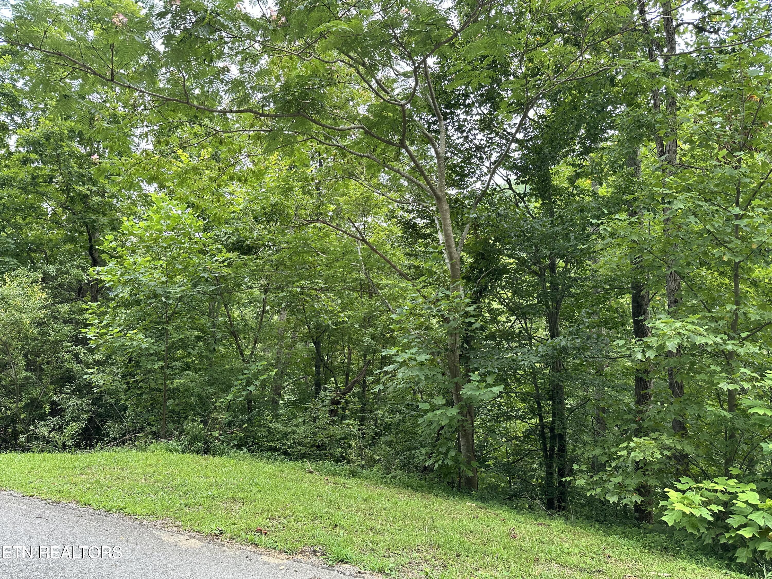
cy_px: 290
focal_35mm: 24
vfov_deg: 56.8
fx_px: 535
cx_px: 386
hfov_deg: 71.6
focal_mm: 6.86
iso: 80
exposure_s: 1/292
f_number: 1.78
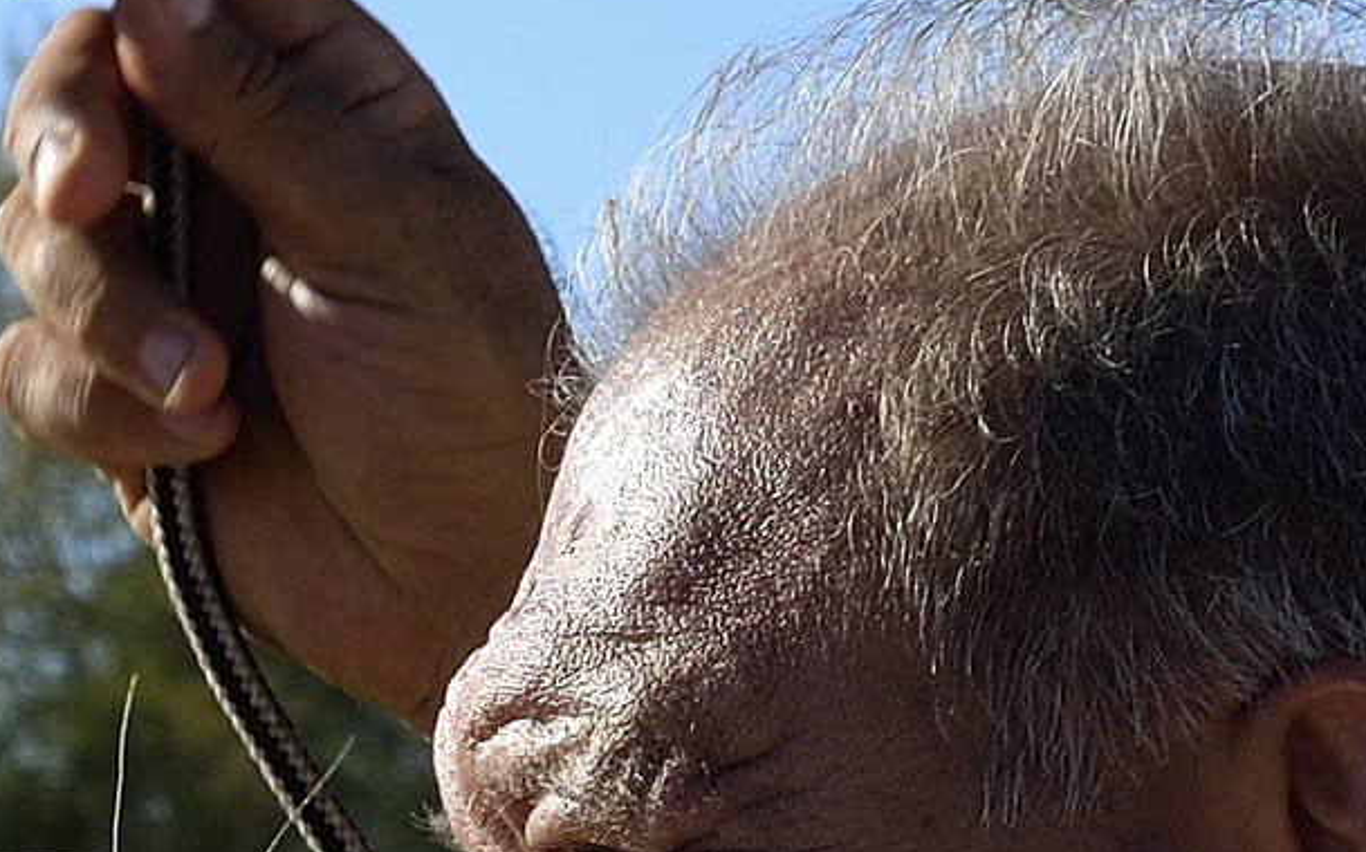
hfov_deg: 9.4
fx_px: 8224
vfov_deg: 5.7
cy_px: 2155
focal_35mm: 221
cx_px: -195
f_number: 14
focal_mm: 55
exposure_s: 1/250
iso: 200
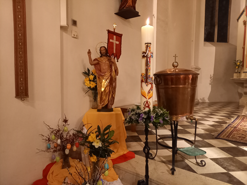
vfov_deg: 54.9
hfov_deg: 69.4
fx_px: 178
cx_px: 124
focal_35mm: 25
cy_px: 92
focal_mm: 4.65
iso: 1250
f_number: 1.8
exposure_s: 1/20
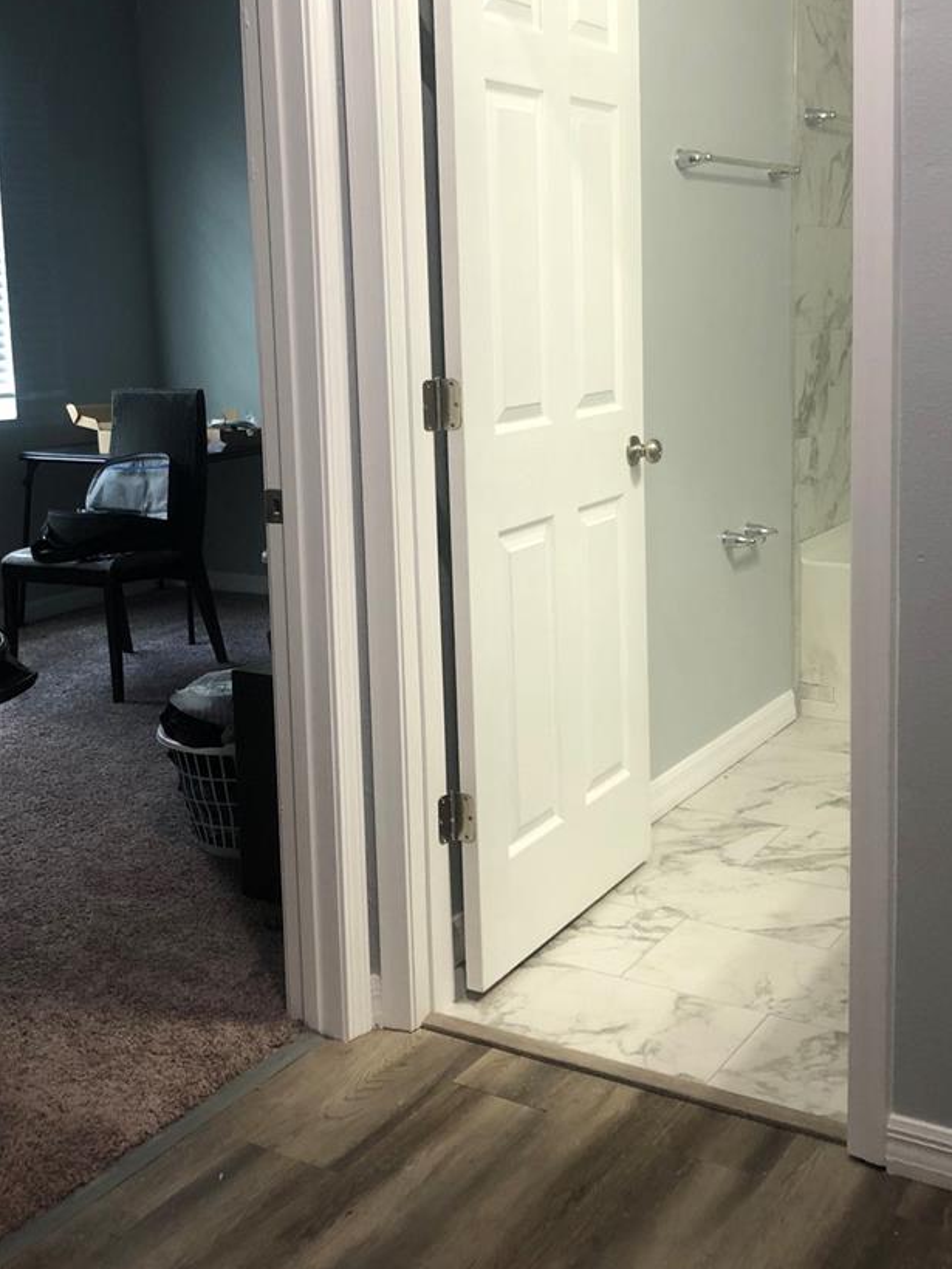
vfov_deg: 45.5
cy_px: 514
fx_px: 1503
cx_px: 423
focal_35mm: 41
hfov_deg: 35.1
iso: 40
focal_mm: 3.99
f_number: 1.8
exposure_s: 1/20
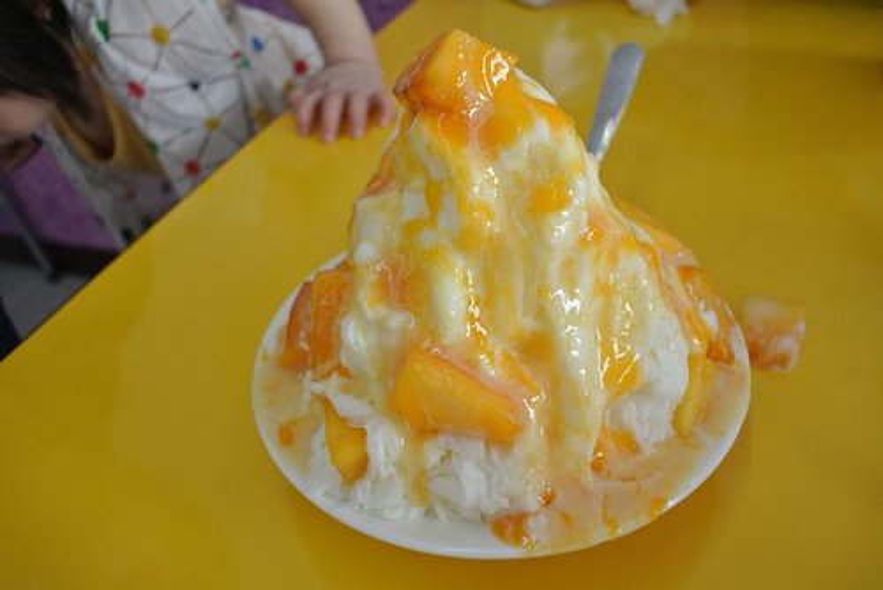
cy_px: 295
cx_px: 442
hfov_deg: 67.4
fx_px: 663
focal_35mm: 27
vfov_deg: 48.0
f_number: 2.8
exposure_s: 1/125
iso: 200
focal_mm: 10
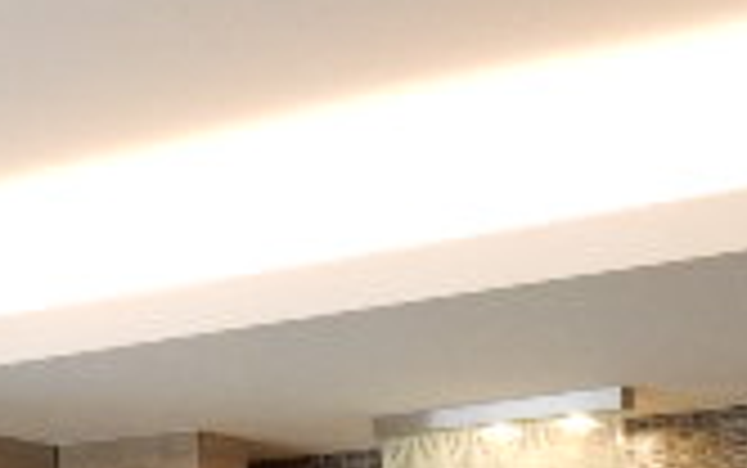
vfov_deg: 11.2
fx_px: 2078
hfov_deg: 19.7
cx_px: 765
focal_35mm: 102
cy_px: 1030
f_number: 3.7
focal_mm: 4.5
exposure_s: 1/30
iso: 250
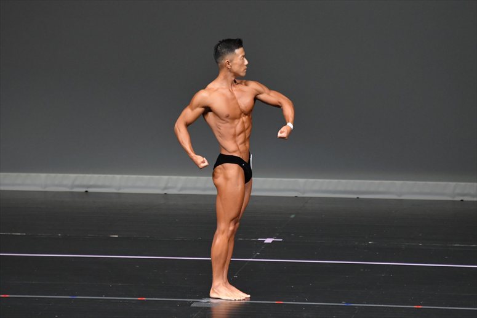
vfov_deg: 4.0
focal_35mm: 345
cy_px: 159
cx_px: 238
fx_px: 4569
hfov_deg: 6.0
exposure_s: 1/400
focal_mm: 230
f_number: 5.6
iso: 4000
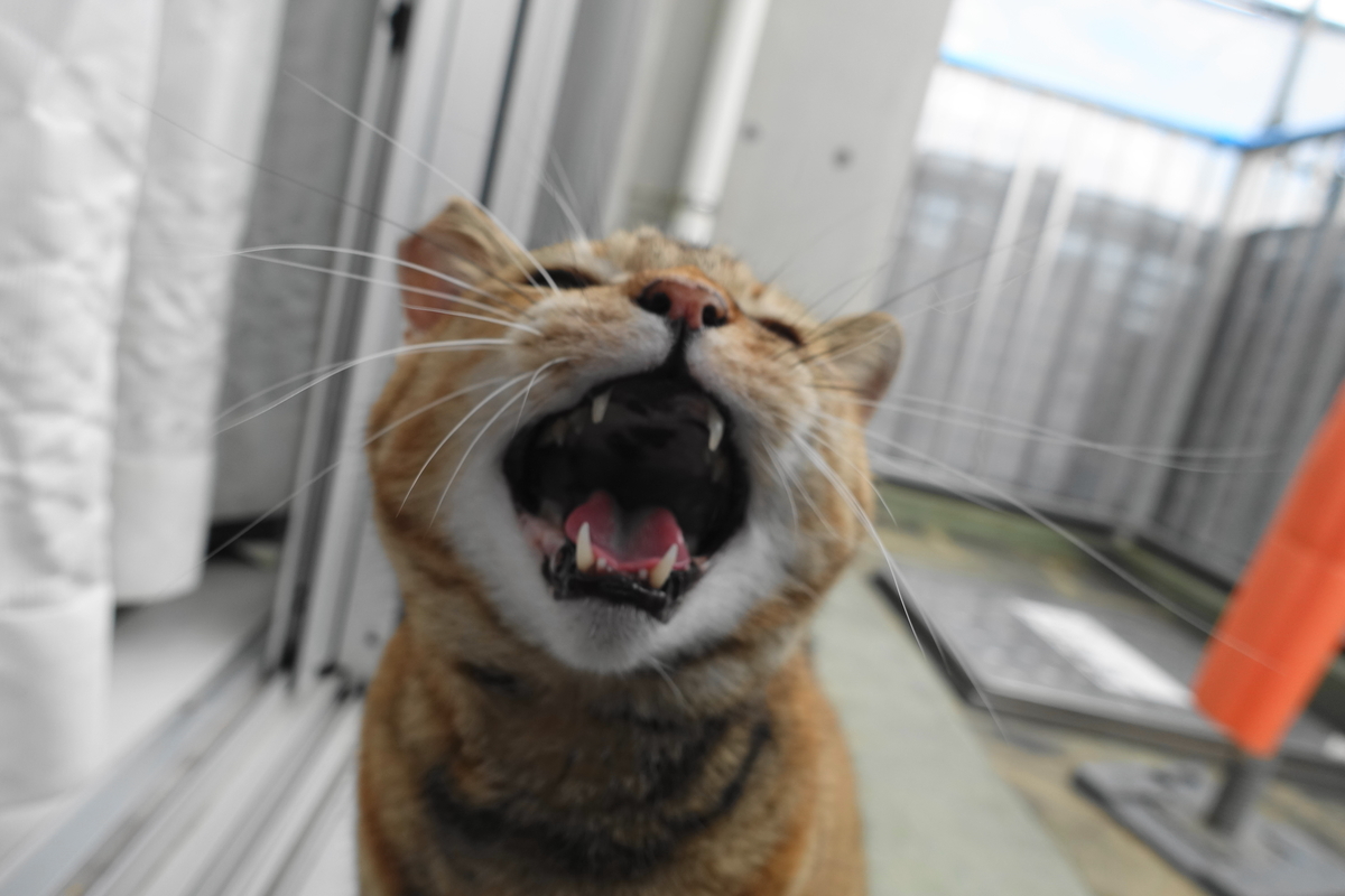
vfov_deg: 53.1
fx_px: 897
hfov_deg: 73.7
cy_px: 448
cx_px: 672
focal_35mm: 24
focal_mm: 8.8
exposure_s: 1/100
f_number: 3.5
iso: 160
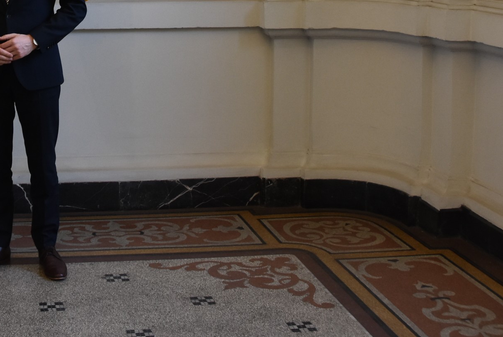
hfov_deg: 26.6
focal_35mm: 74
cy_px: -37
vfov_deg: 17.8
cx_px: 73
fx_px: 1035
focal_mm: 20
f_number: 4.5
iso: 800
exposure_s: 1/80
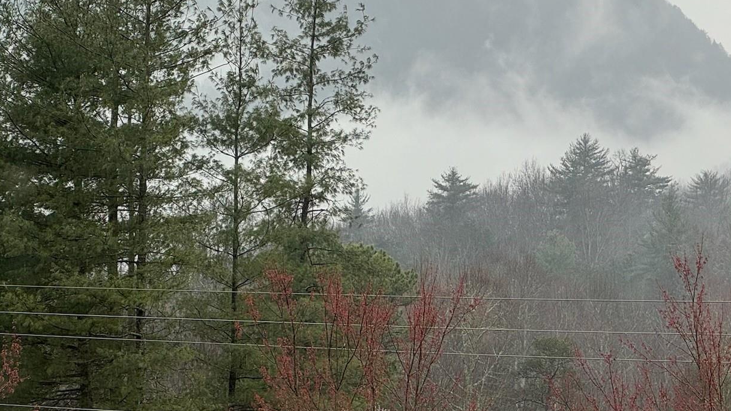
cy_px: 206
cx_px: 575
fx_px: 2733
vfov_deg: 8.6
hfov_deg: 15.1
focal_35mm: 141
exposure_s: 1/180
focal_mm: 9
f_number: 2.8
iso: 25
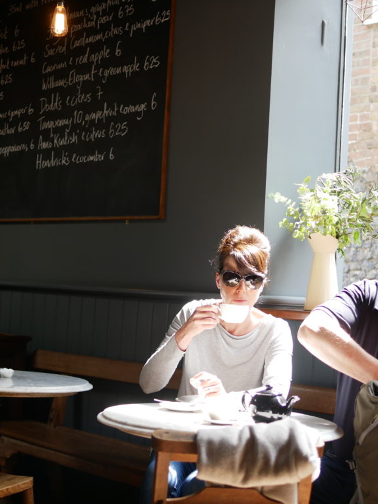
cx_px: 125
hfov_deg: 21.8
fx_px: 976
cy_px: 252
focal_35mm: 67
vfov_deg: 29.0
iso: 200
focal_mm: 25
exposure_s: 1/160
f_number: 1.8
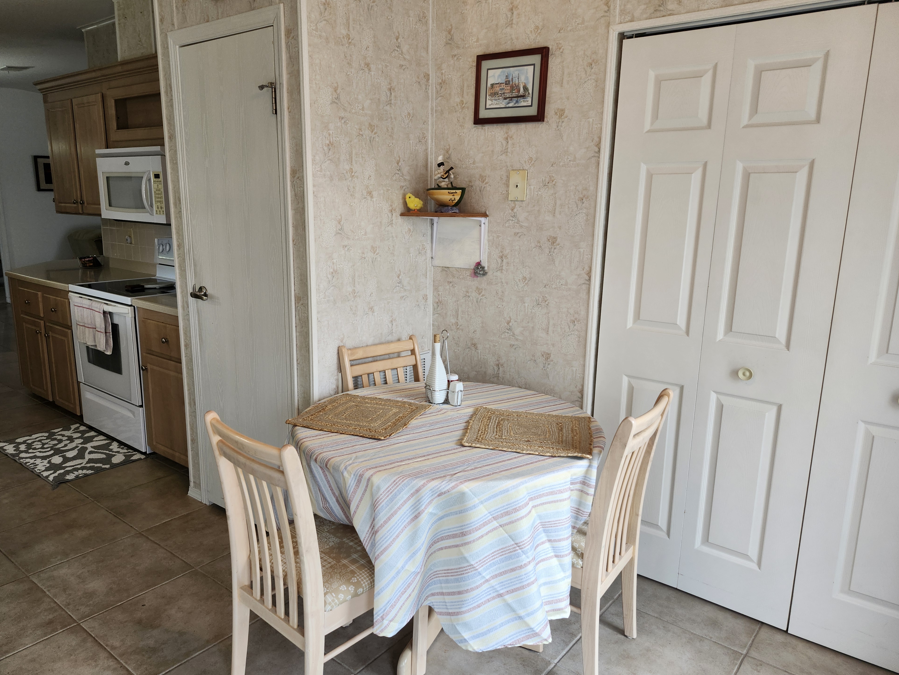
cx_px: 434
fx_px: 623
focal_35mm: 24
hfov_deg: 71.6
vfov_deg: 56.8
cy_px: 344
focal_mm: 5.54
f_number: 1.8
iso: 100
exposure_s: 1/120
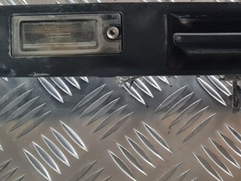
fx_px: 557
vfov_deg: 18.4
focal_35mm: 80
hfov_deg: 23.7
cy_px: 62
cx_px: 218
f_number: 1.8
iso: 500
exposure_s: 1/50
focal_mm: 5.4
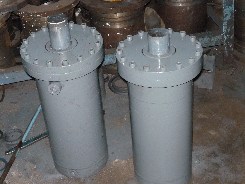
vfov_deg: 20.7
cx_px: 122
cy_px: 92
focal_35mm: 71
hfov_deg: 27.4
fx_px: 503
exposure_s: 1/40
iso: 400
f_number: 5.2
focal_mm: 11.5
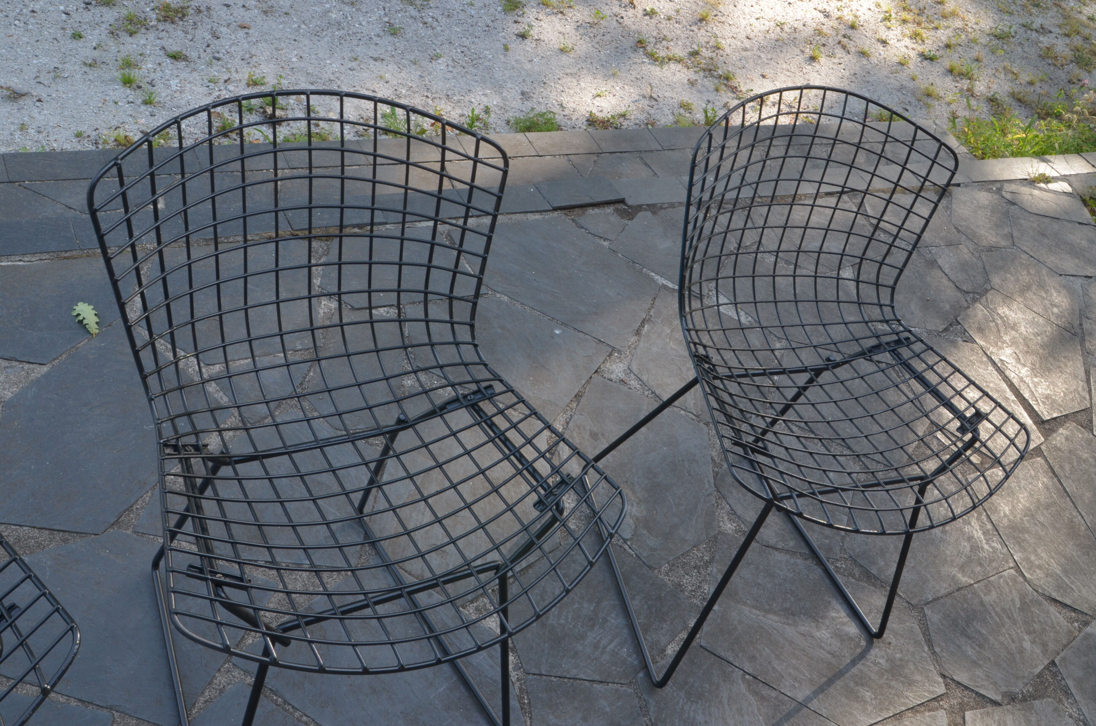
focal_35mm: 36
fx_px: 1094
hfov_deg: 53.2
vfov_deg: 36.7
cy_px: 363
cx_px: 548
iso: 250
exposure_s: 1/15
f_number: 16
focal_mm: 24
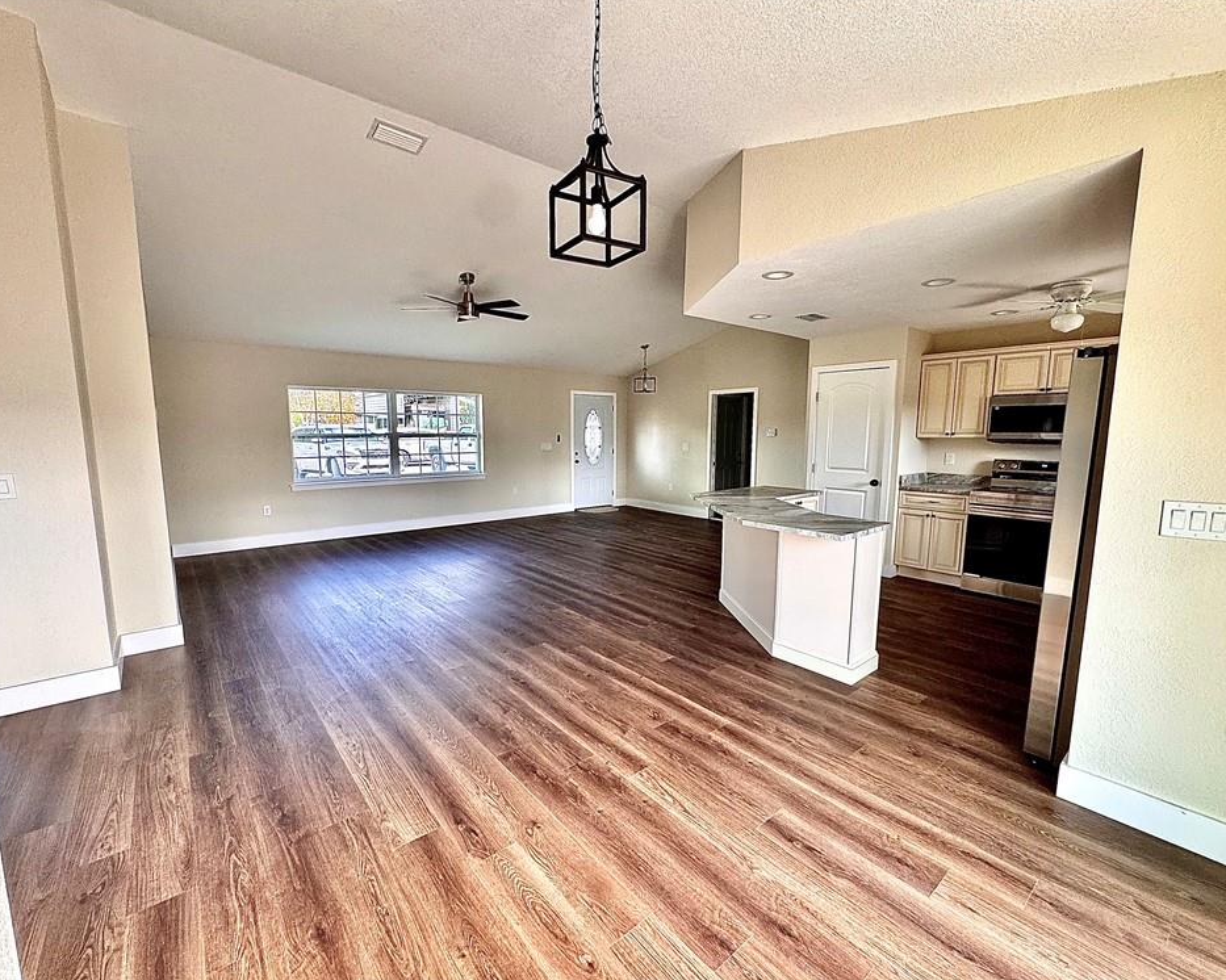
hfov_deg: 96.8
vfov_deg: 84.0
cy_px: 501
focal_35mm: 15
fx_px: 544
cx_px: 595
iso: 160
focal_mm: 2.22
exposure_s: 1/99
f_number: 2.2
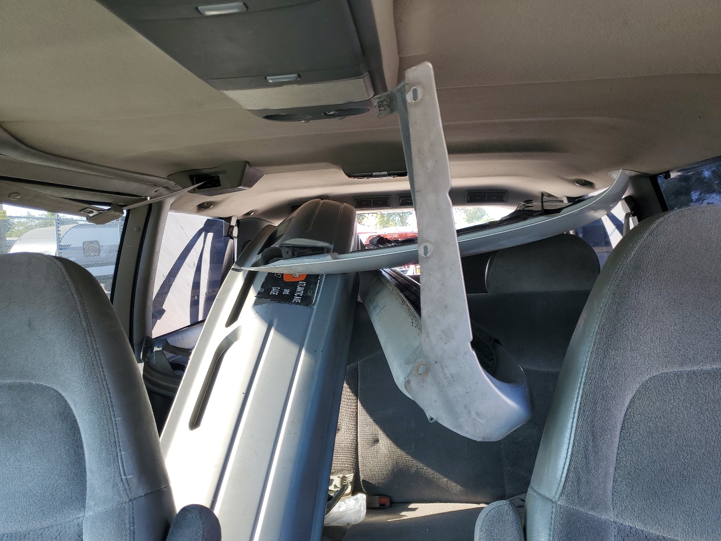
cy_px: 270
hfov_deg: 67.3
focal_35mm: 26
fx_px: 542
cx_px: 360
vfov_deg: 53.1
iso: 50
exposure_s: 1/152
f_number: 1.5
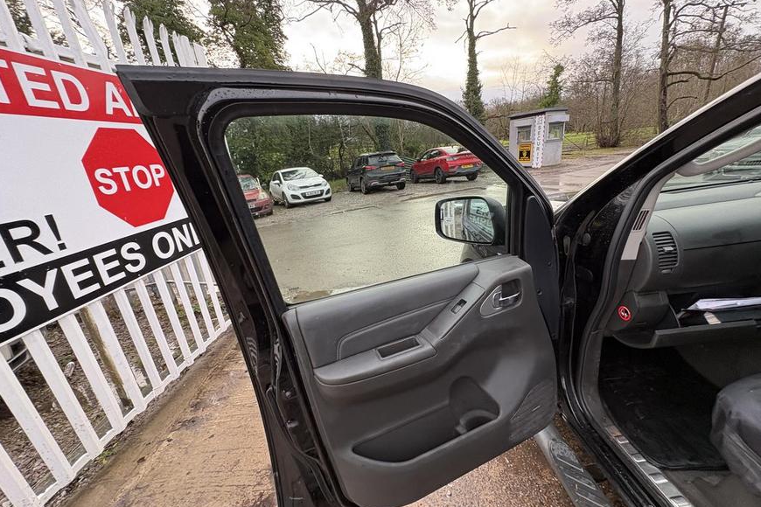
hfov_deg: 100.4
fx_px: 317
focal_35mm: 15
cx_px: 390
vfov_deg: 77.3
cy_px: 259
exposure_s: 1/99
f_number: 2.2
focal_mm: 2.22
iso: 125
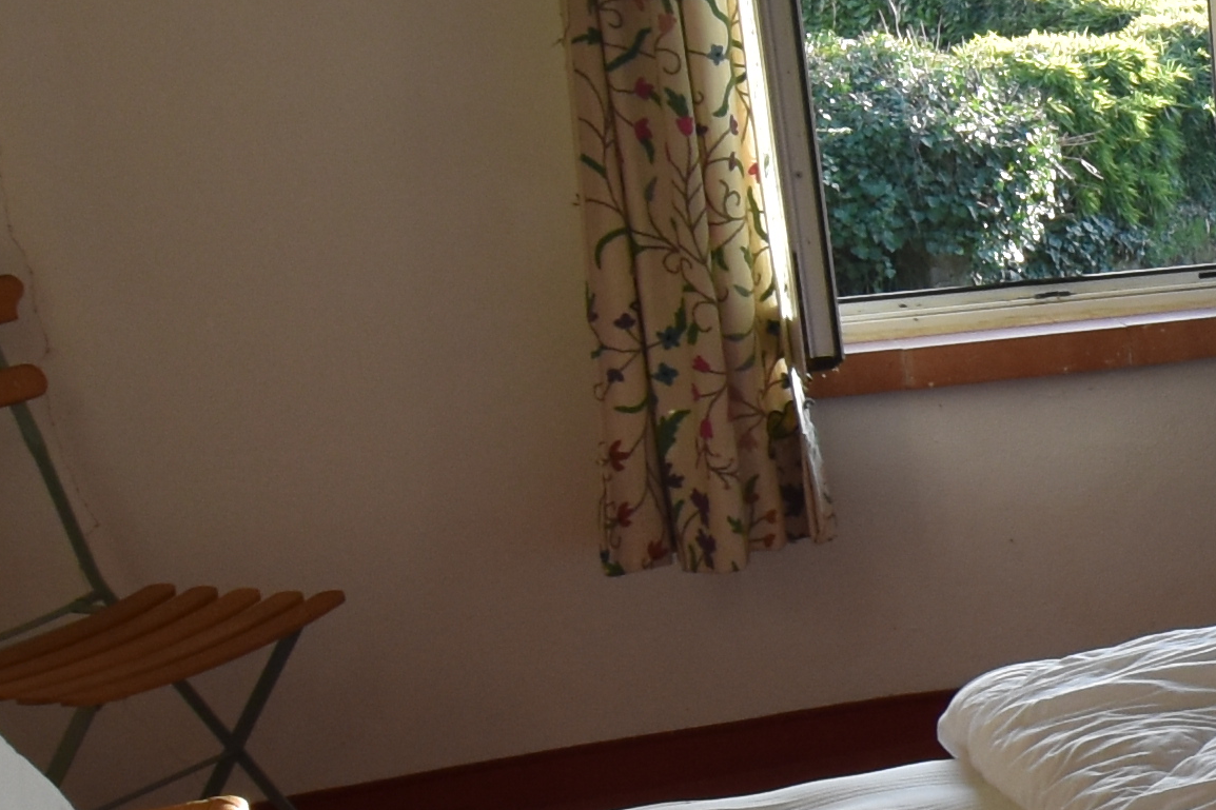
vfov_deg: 17.3
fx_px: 2634
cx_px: 2007
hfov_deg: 20.6
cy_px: 660
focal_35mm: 78
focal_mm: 10
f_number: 5.6
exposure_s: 1/125
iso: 400
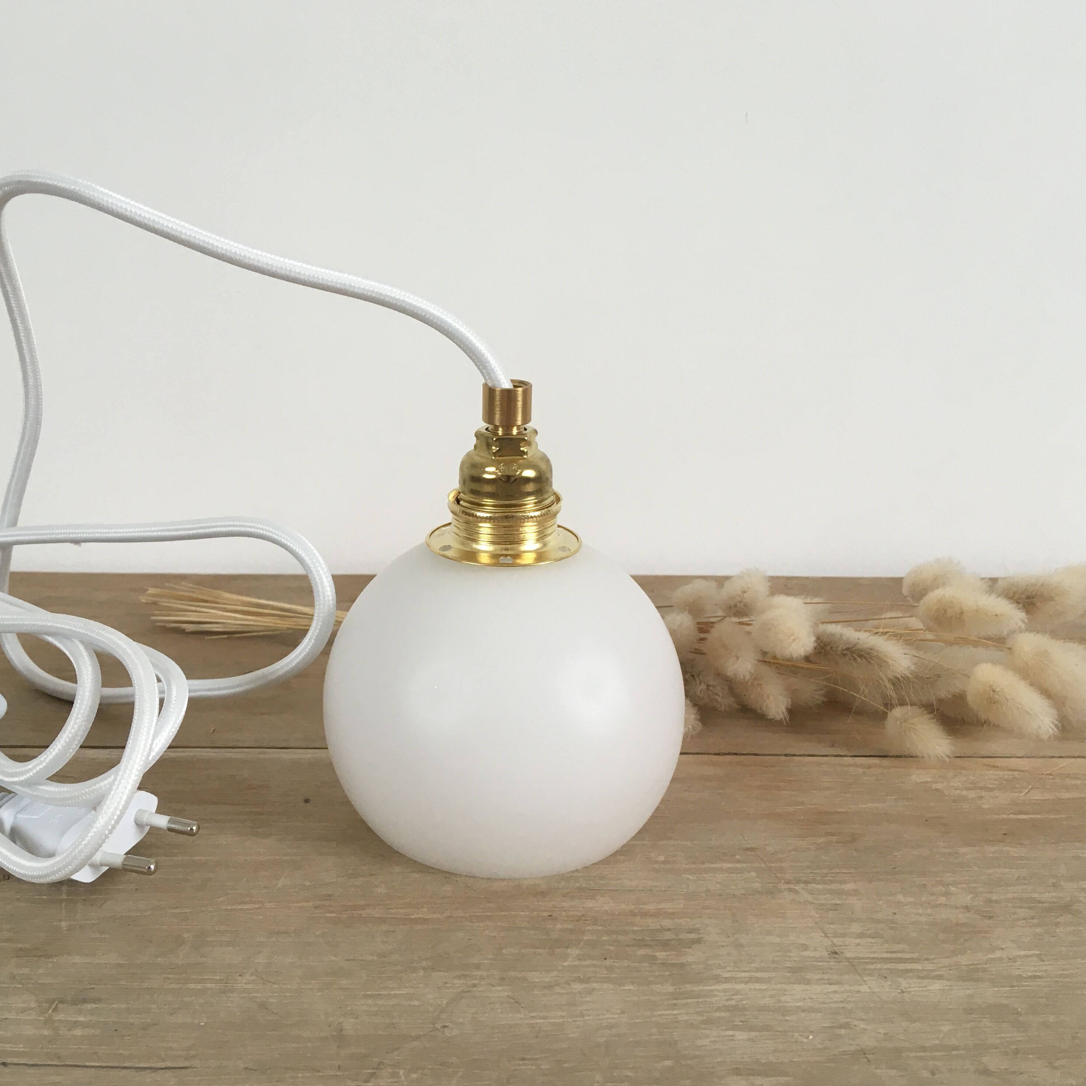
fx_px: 1242
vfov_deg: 47.2
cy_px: 532
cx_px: 469
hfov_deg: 47.1
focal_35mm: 35
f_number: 2.2
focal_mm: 4.15
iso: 32
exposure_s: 1/33
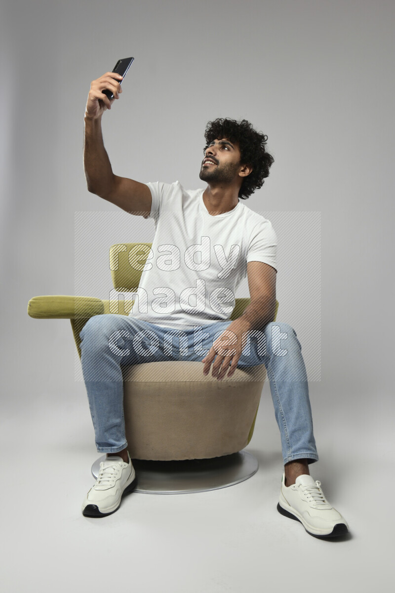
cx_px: 198
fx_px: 625
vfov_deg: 50.7
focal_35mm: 38
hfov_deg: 35.1
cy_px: 296
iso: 400
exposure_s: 1/125
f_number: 6.3
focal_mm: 38
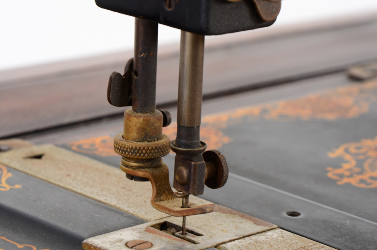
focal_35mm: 177
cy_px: 132
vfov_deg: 7.7
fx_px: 1845
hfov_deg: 11.7
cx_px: 186
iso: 200
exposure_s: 1/100
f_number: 11
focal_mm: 105
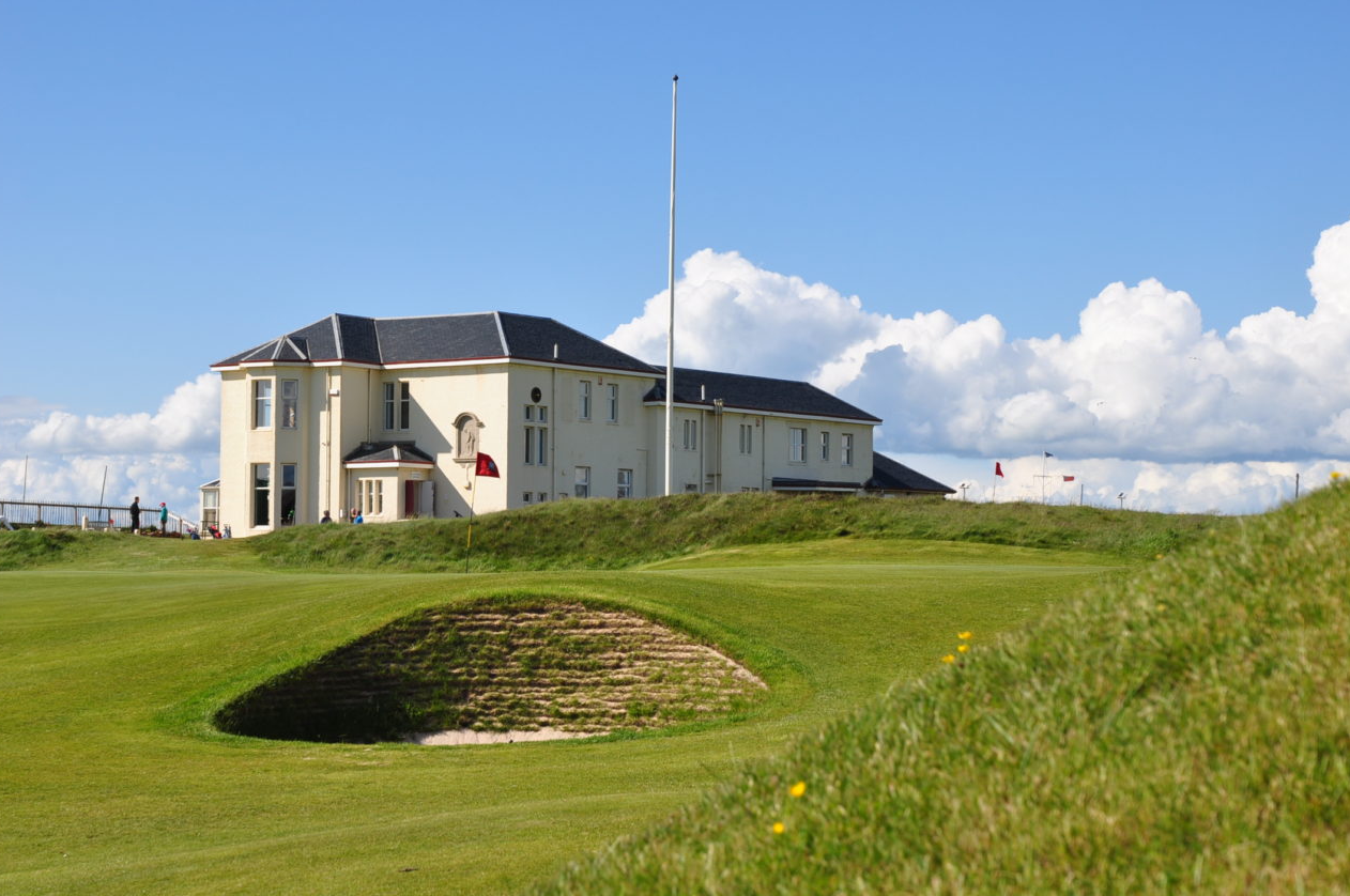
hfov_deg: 27.7
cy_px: 444
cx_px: 671
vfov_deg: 18.6
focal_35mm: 73
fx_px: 2734
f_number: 10
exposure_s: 1/320
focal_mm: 48
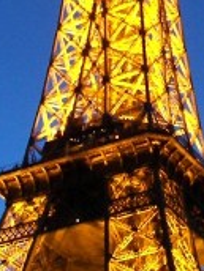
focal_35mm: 134
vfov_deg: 14.7
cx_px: 127
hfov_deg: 11.1
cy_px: 123
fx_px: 1053
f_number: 2.8
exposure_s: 1/3.2
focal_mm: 6
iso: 100
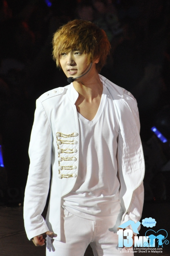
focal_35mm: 450
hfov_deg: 3.0
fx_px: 3195
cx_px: 85
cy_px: 128
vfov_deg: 4.6
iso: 800
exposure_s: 1/320
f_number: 5.6
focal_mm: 300
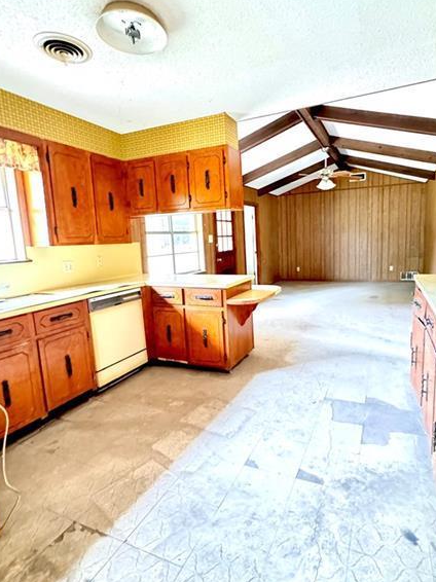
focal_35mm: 19
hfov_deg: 68.2
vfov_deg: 84.7
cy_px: 282
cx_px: 252
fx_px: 319
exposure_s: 1/37
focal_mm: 2.22
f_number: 2.2
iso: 1600
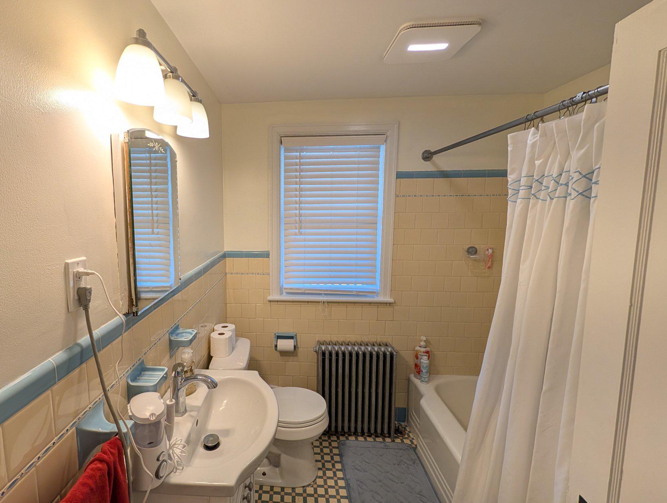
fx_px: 289
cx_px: 266
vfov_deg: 81.9
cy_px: 246
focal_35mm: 15
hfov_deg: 96.8
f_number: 1.7
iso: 46
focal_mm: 2.02
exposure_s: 1/164
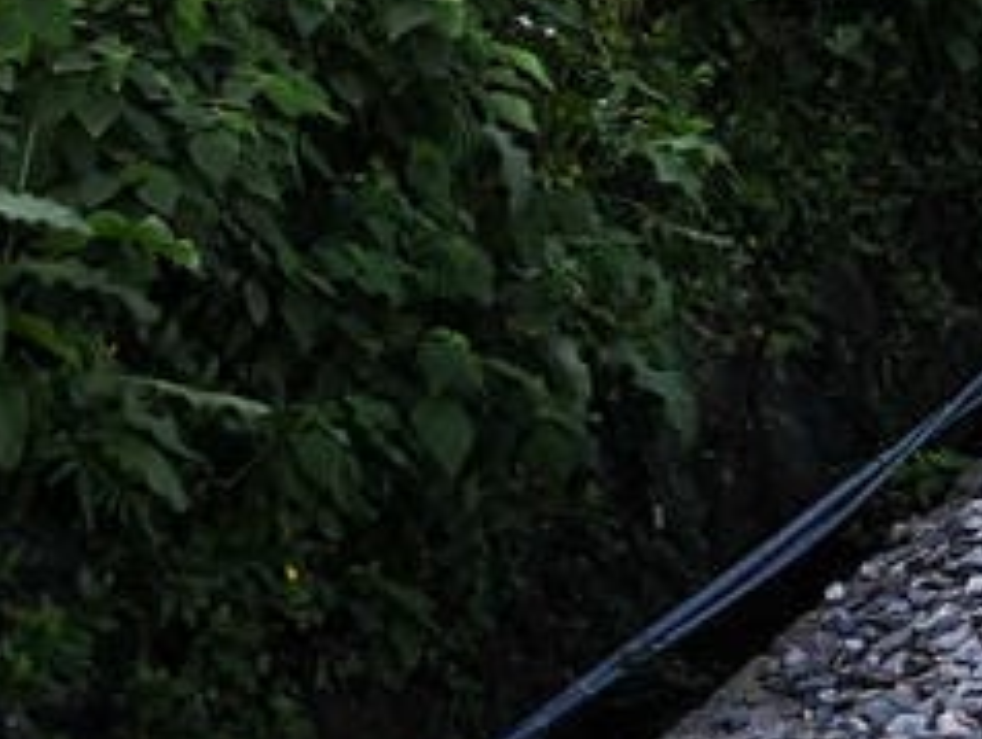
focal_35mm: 136
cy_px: -58
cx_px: 1638
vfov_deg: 10.8
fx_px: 3862
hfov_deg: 13.3
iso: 50
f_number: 1.6
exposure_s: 1/303
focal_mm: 3.95
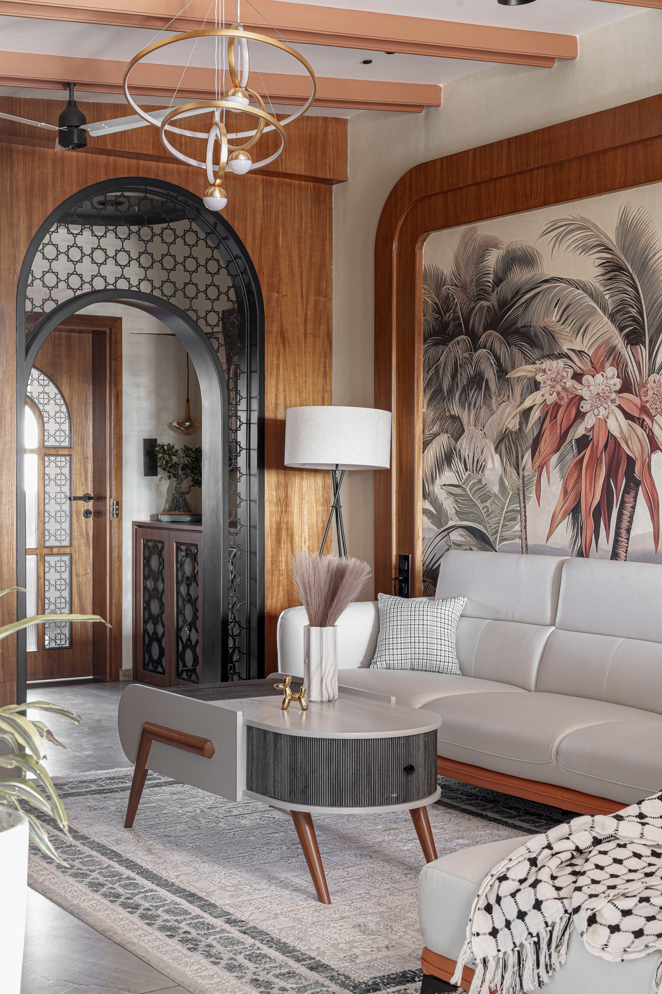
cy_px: 497
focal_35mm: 50
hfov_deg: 27.0
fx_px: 1379
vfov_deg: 39.6
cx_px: 331
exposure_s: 1
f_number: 9
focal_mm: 50
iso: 200
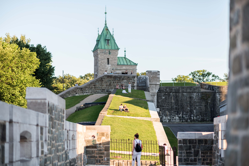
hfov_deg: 23.9
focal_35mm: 85
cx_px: 124
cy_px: 83
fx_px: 588
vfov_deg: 16.1
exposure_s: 1/200
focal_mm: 85
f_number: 1.8
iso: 100
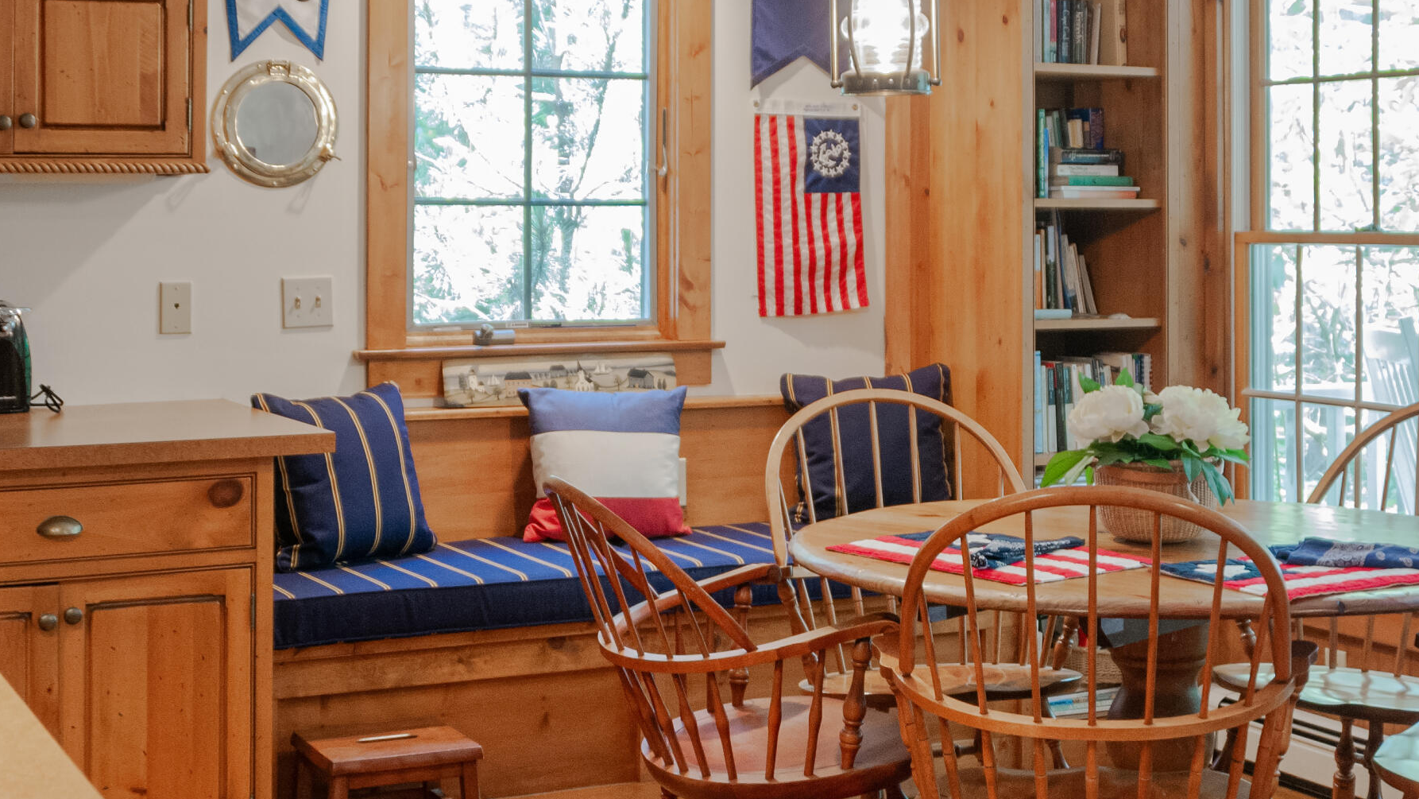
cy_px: 560
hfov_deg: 35.9
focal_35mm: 58
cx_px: 820
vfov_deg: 20.6
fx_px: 2183
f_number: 3.5
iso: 640
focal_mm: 22
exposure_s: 1/13
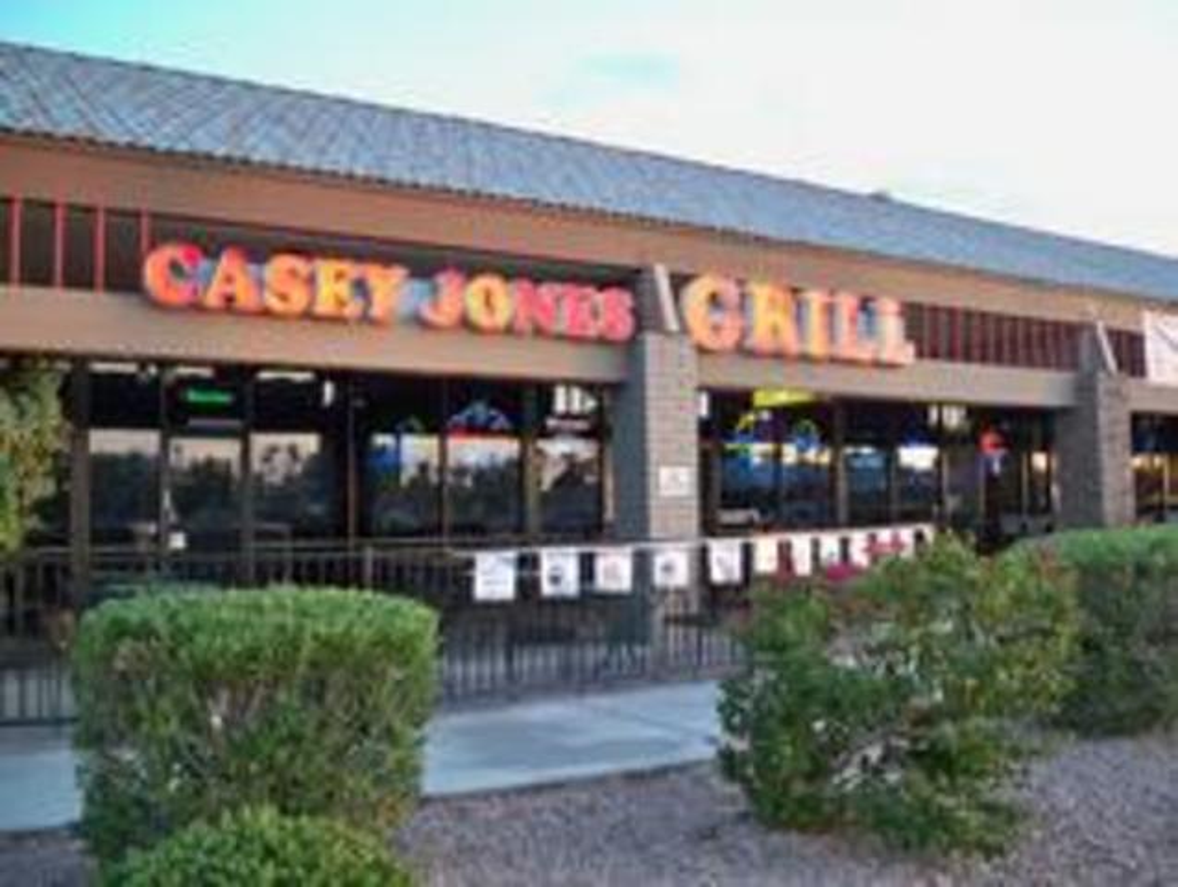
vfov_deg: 40.8
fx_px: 1192
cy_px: 444
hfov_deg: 52.6
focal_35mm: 35
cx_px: 589
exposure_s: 1/30
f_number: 3.1
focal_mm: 6.3
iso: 125
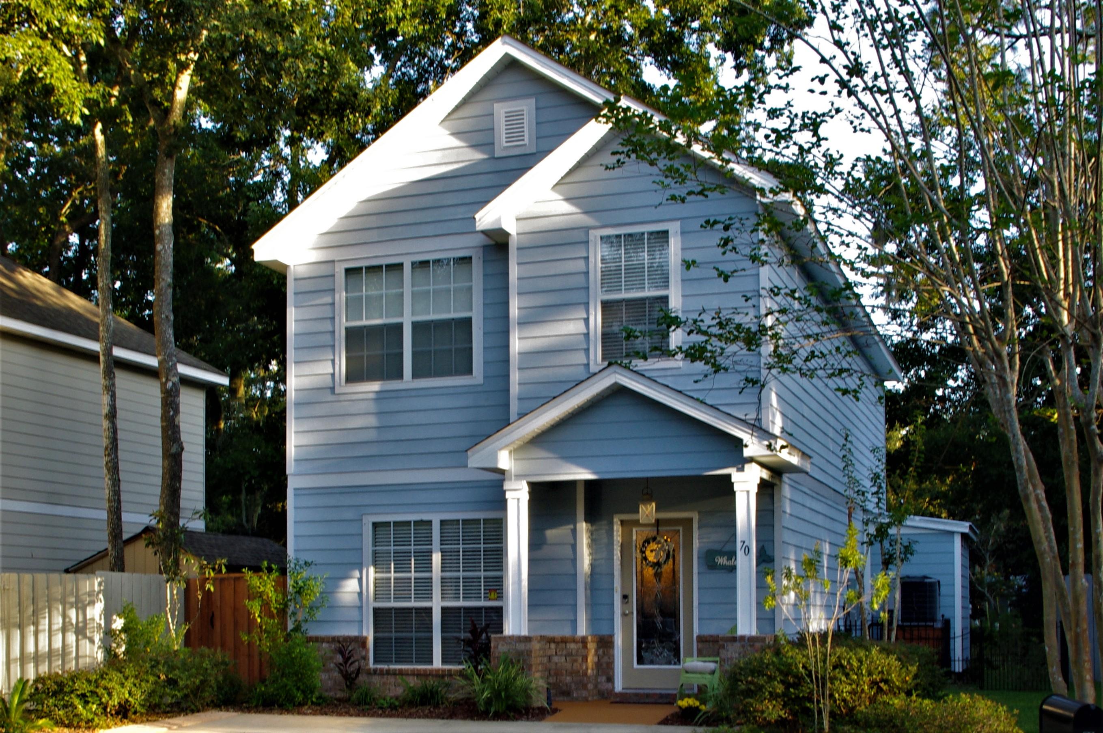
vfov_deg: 43.5
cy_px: 366
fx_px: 918
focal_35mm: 30
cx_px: 552
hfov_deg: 62.0
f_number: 10
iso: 400
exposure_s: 1/50
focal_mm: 20
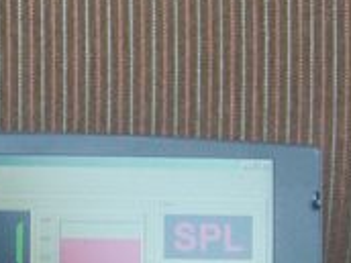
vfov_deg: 10.4
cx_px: -96
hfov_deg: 13.5
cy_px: 314
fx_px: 1430
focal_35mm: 141
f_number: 2.7
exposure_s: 1/80
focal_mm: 6.2
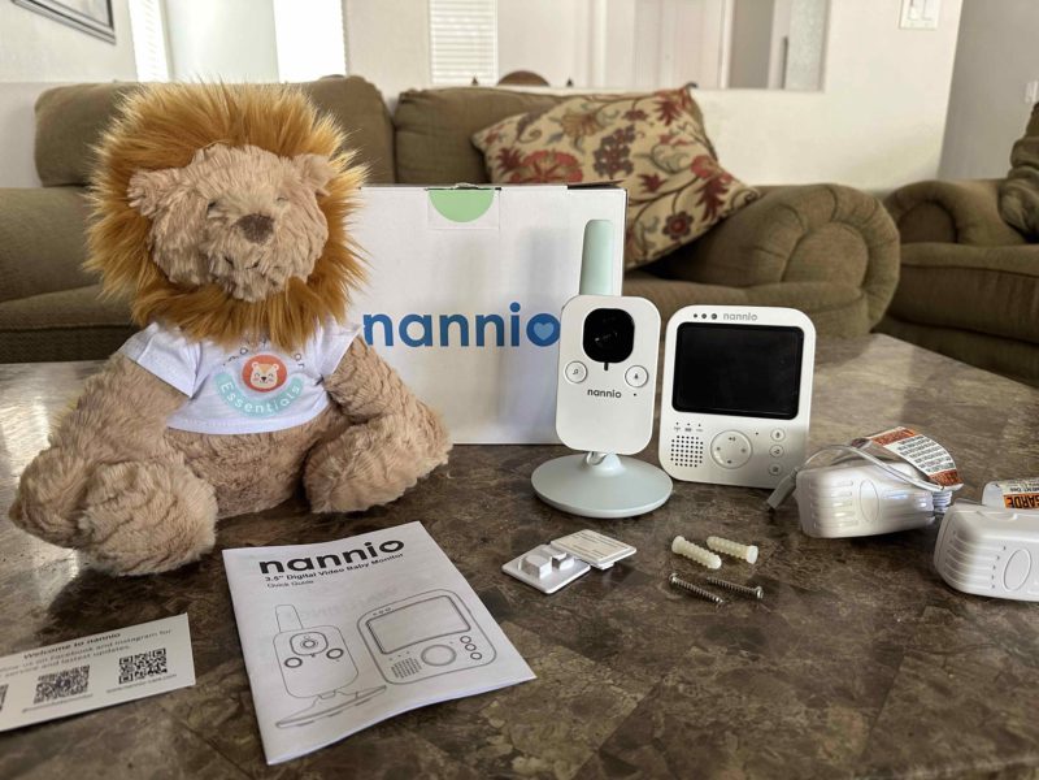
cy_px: 390
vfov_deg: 56.8
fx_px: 720
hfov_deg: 71.6
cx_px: 520
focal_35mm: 24
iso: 250
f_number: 1.78
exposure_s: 1/60
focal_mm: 6.86
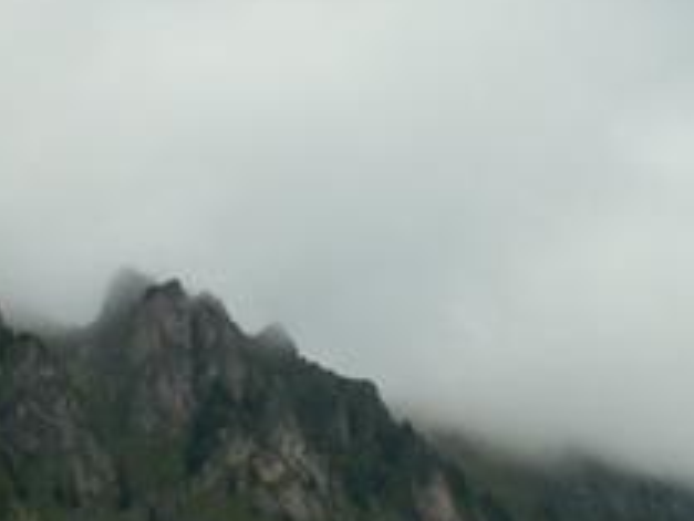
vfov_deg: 13.8
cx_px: 173
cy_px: 189
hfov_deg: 18.3
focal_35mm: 107
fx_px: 2146
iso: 50
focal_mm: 5.86
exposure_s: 1/250
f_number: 7.1
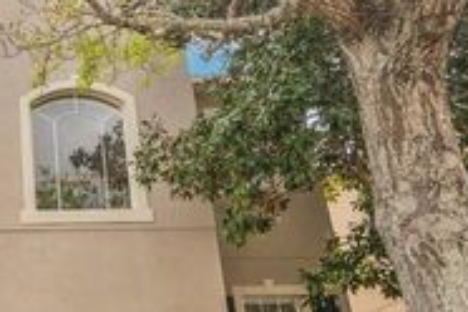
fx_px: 559
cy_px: 194
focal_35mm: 43
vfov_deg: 31.1
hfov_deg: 38.0
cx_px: -43
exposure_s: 1/200
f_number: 8
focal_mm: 16
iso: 100
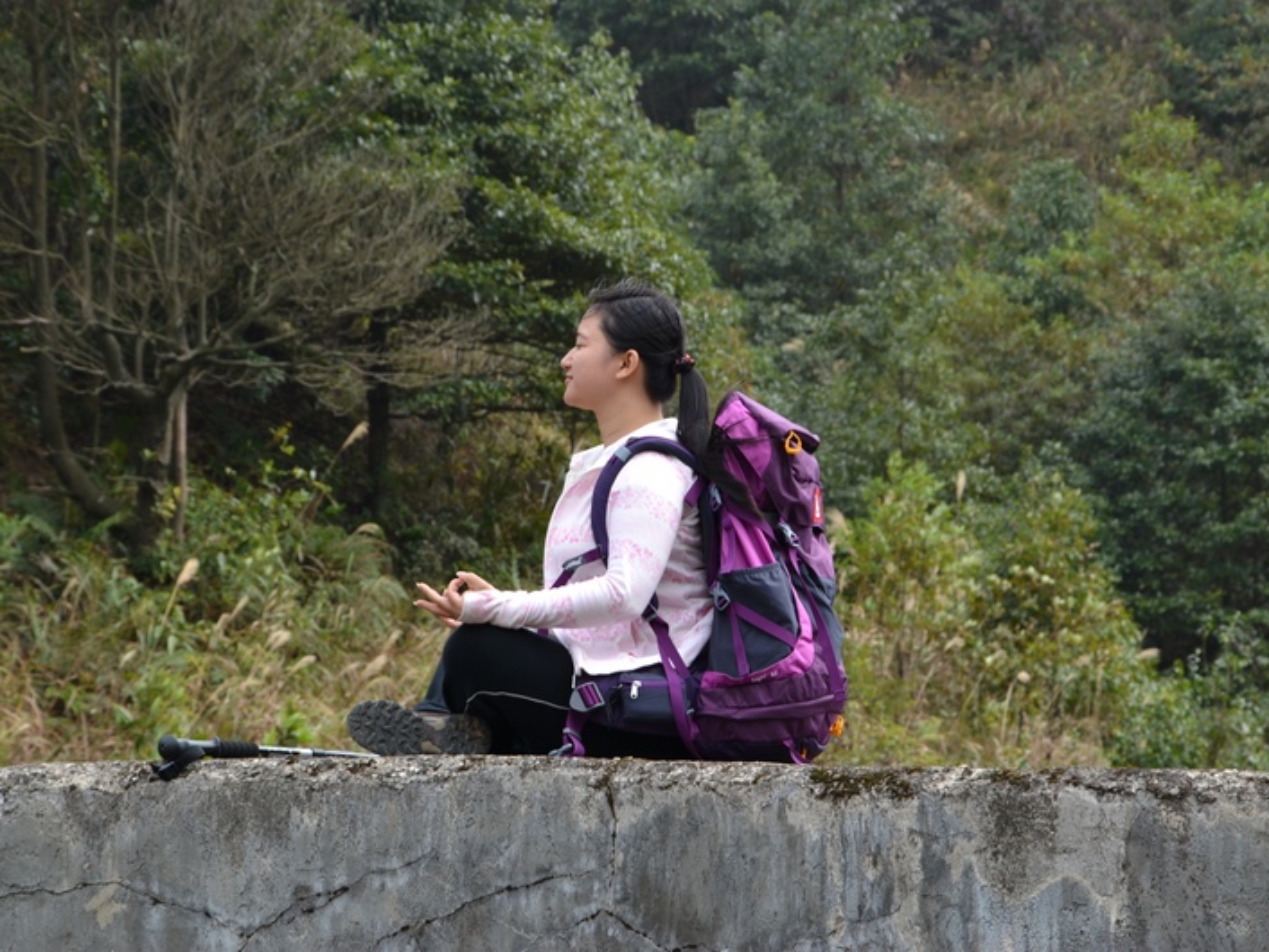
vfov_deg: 12.1
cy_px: 475
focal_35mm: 123
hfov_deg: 16.1
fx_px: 4494
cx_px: 661
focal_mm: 75
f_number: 8
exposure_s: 1/80
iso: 100
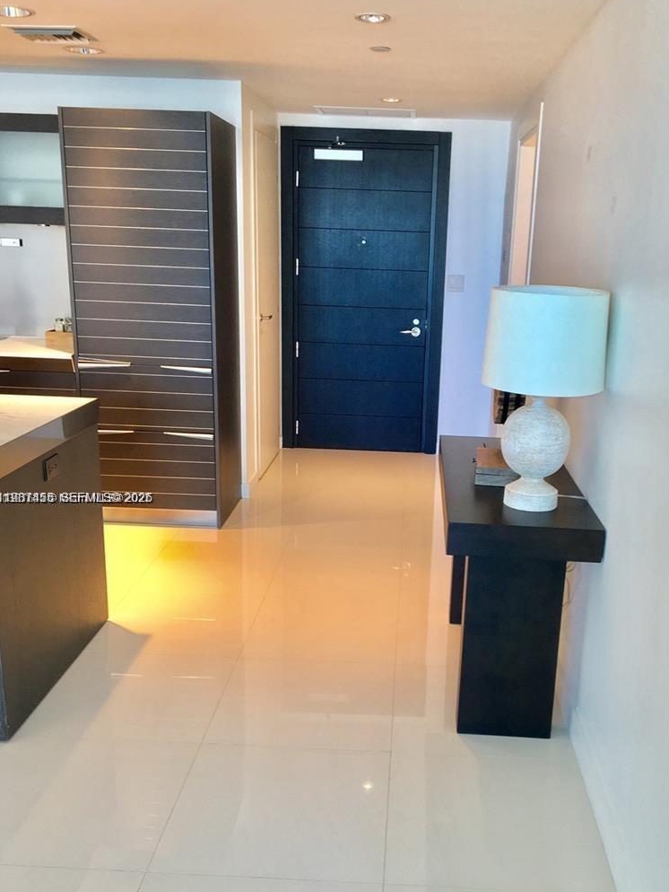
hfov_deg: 40.6
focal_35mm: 35
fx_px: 902
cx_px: 390
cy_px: 499
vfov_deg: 52.5
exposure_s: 1/30
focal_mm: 4.15
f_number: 2.2
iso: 40
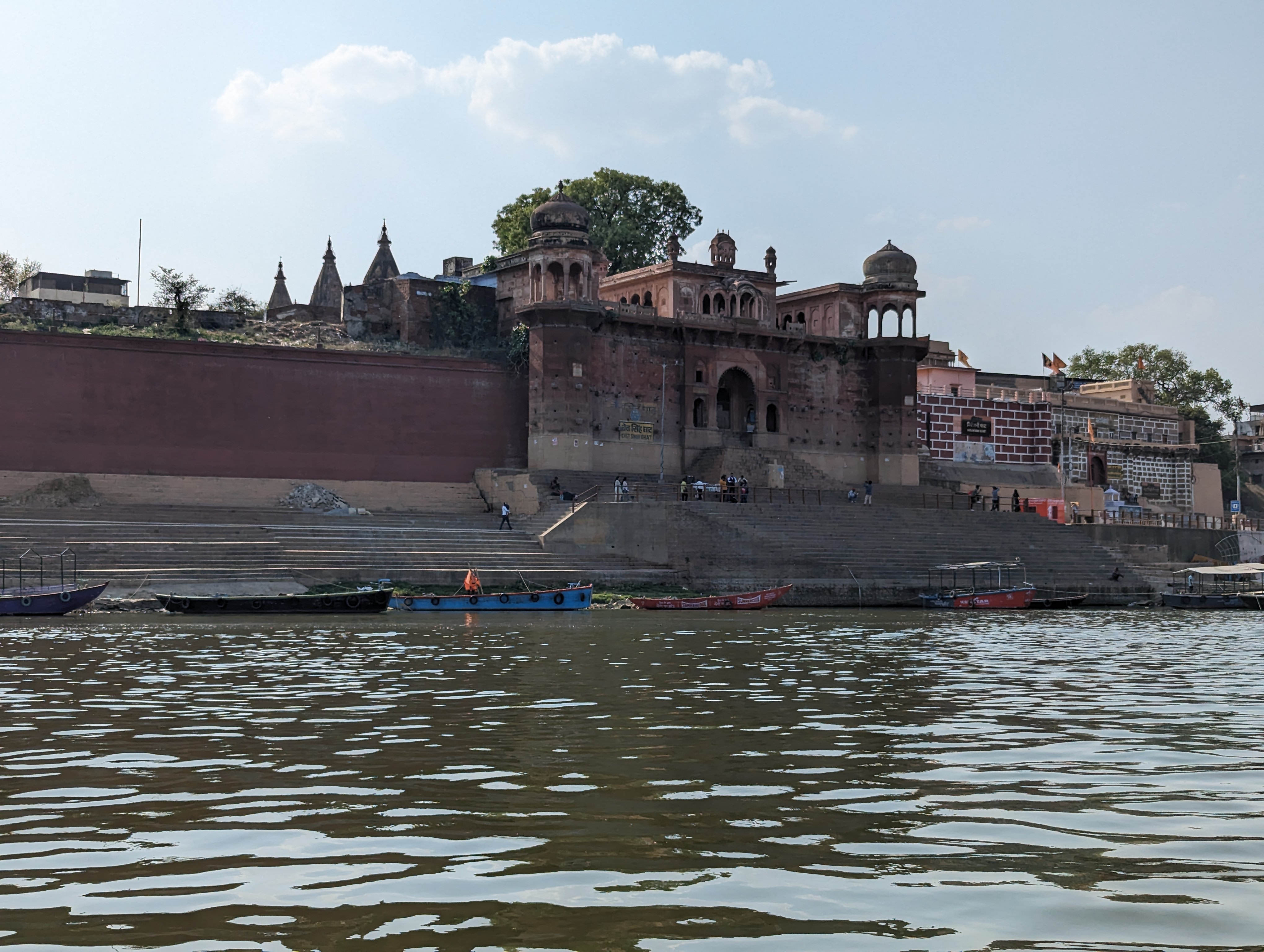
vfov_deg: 30.3
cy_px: 476
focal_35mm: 48
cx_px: 632
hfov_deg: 39.6
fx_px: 1755
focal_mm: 6.81
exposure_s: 1/3623
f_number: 1.85
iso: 47
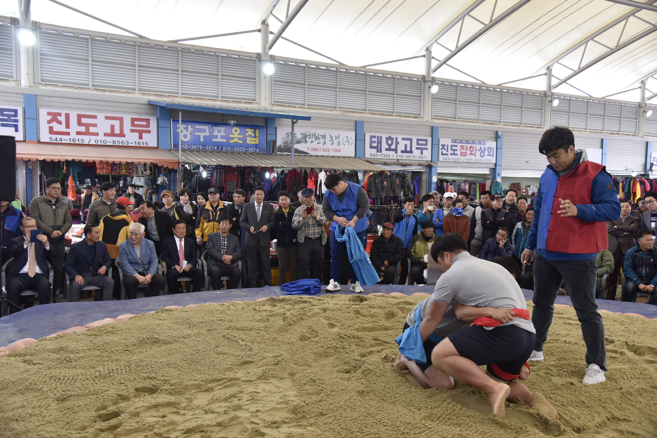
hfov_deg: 58.7
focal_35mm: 32
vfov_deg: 41.1
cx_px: 328
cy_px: 219
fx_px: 584
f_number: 4
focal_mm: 32
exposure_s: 1/160
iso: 1000
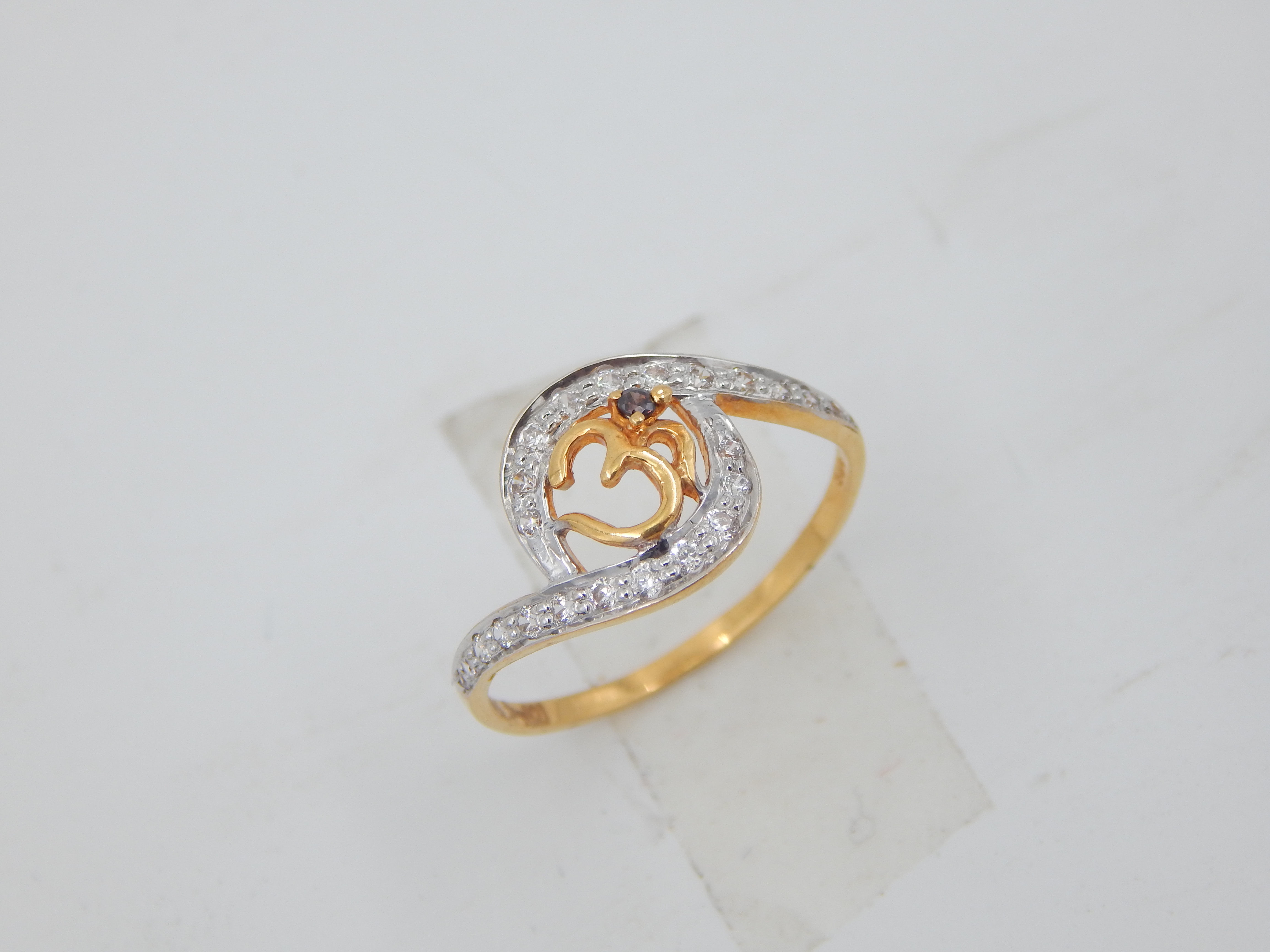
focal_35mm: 131
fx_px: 4806
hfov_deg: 15.1
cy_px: 476
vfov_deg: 11.3
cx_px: 635
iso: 125
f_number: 4.8
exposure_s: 1/160
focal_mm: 23.4
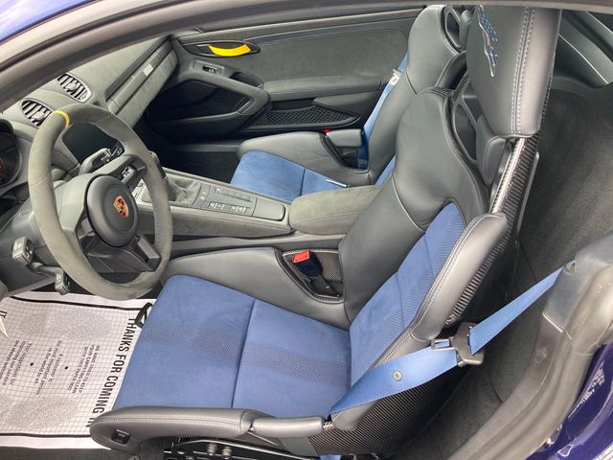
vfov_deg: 49.7
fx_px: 496
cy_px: 230
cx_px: 306
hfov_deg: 63.4
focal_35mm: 28
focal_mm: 3.99
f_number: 1.8
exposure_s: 1/118
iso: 80
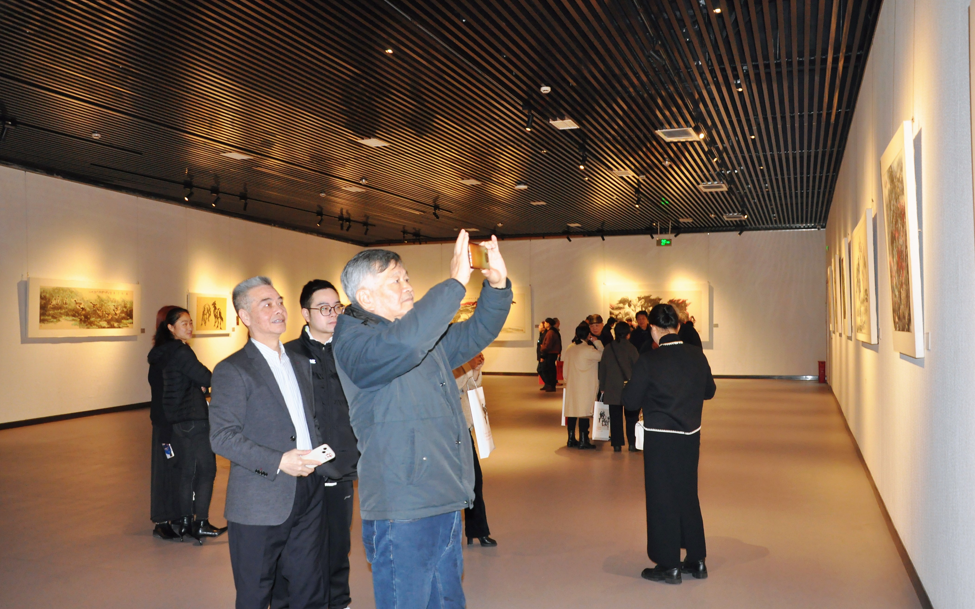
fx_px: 864
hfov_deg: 58.9
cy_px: 307
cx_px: 491
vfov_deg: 38.8
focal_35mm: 33
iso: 1000
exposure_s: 1/60
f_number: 4
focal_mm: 21
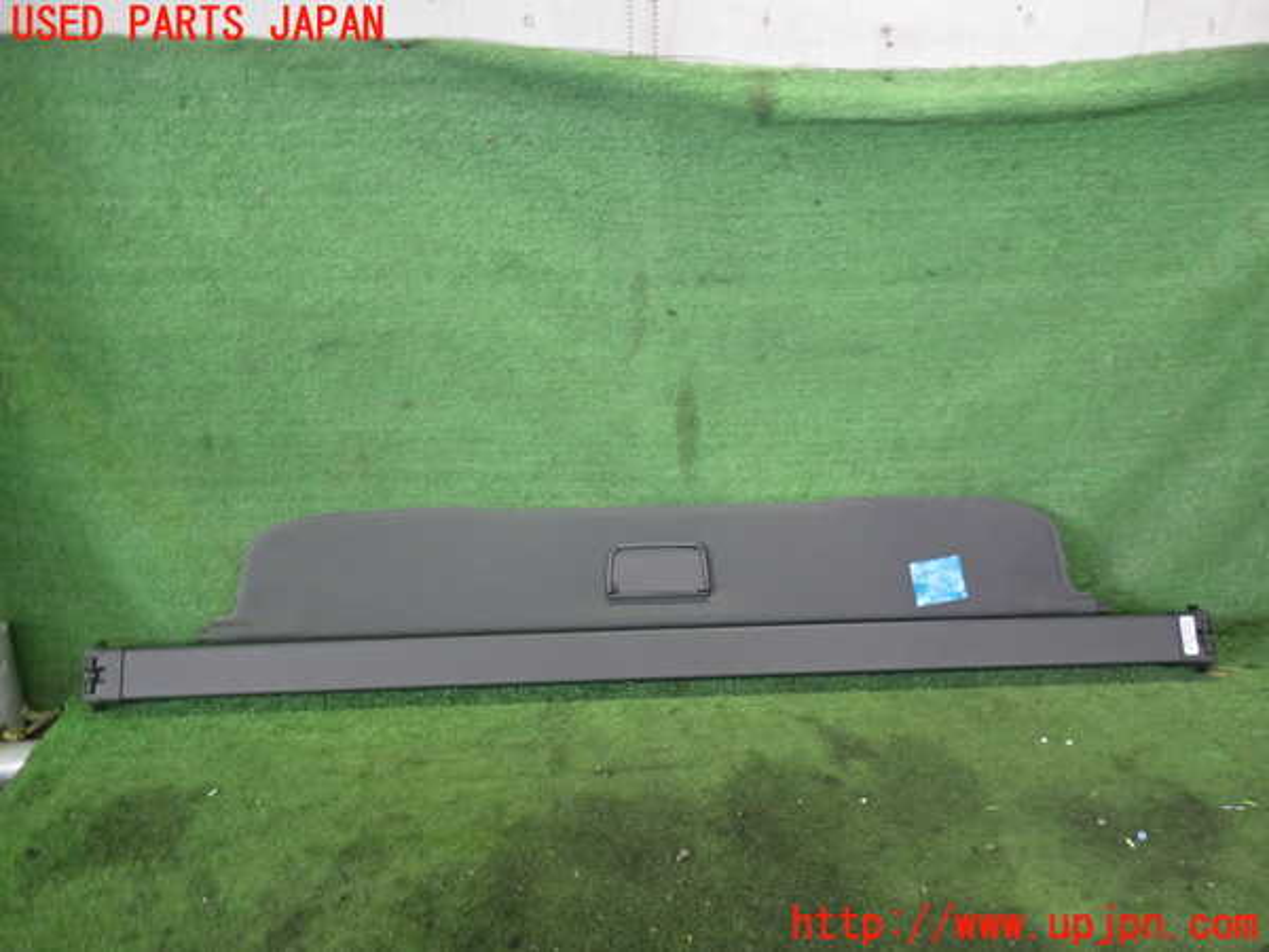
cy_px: 476
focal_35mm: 30
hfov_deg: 60.0
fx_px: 1100
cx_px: 634
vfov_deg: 46.8
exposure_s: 1/30
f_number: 2.3
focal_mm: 5.4
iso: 400
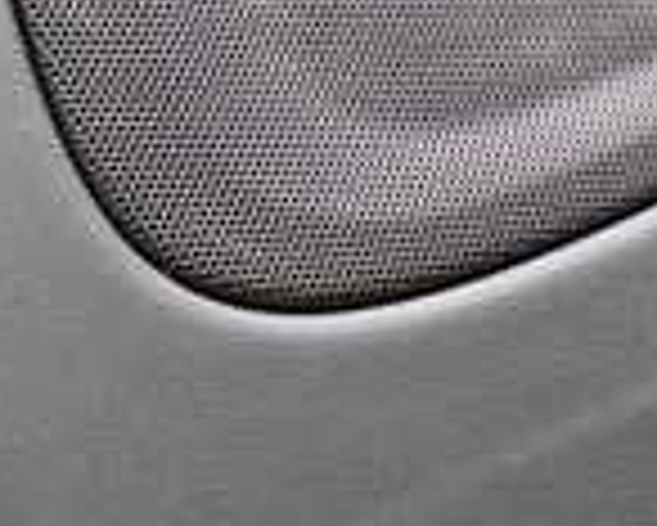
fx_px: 1946
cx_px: 644
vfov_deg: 14.9
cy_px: -117
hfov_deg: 18.7
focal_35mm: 100
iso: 200
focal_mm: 4.5
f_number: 2
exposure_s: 1/60
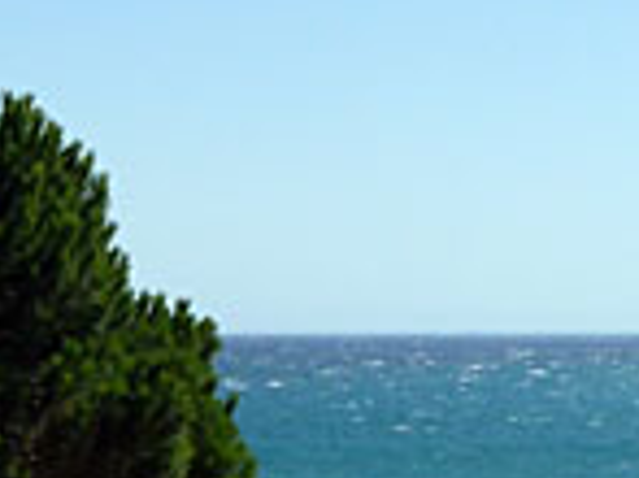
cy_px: 474
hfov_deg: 11.4
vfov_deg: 9.0
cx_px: -439
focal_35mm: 163
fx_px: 3006
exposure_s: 1/400
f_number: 5.6
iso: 80
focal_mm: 6.5
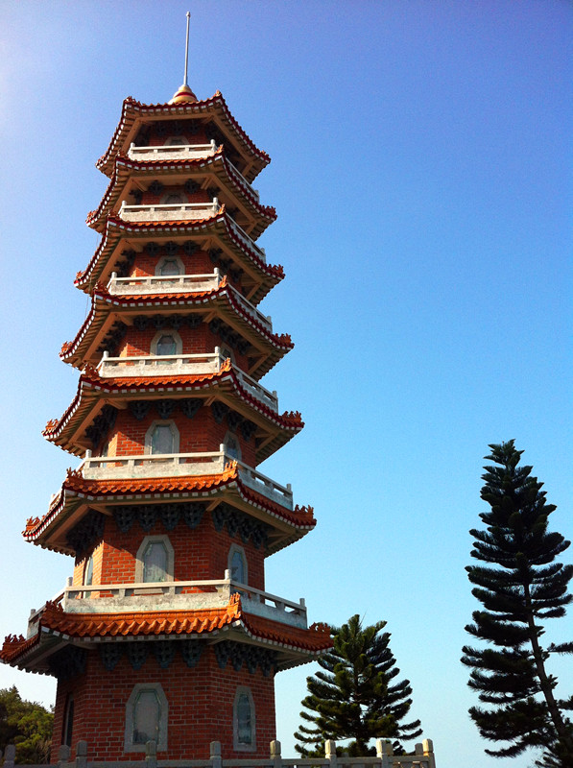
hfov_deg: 40.6
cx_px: 286
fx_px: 775
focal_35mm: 35
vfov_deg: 52.7
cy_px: 384
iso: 80
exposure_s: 1/1160
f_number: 2.8
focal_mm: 3.85
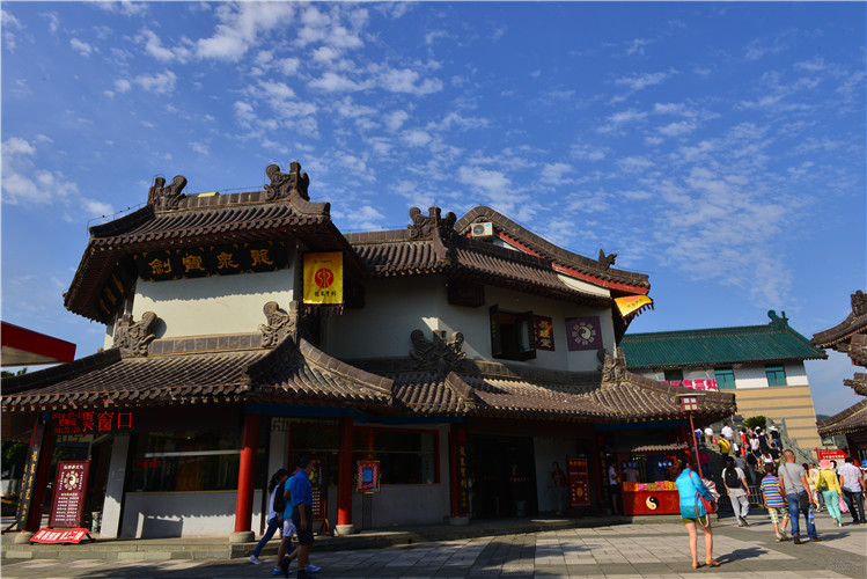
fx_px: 578
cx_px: 434
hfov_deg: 73.7
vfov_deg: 53.2
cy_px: 290
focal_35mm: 24
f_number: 16
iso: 100
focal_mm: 24
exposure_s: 1/125
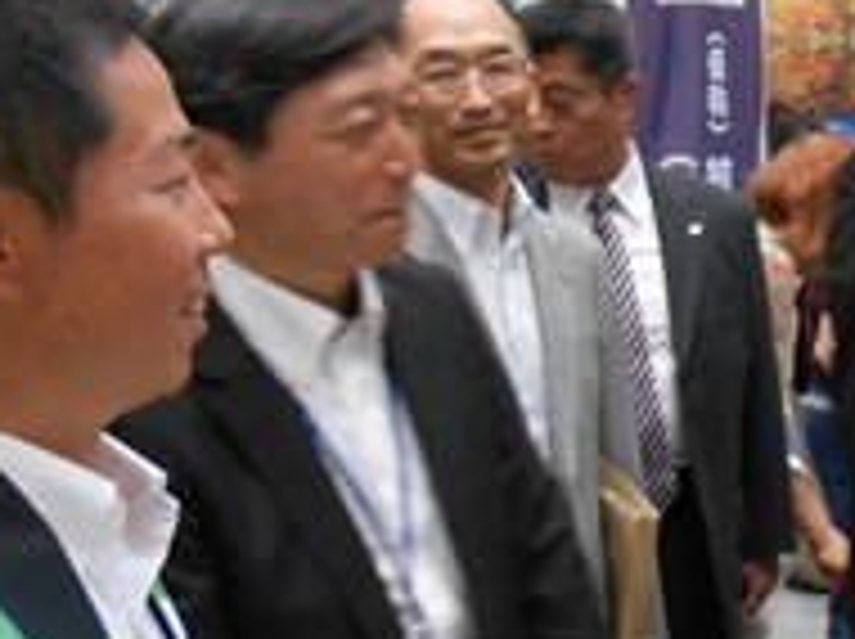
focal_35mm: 80
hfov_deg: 22.4
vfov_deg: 18.4
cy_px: 340
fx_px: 1973
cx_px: 1053
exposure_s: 1/30
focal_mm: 5.5
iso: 320
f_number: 3.6
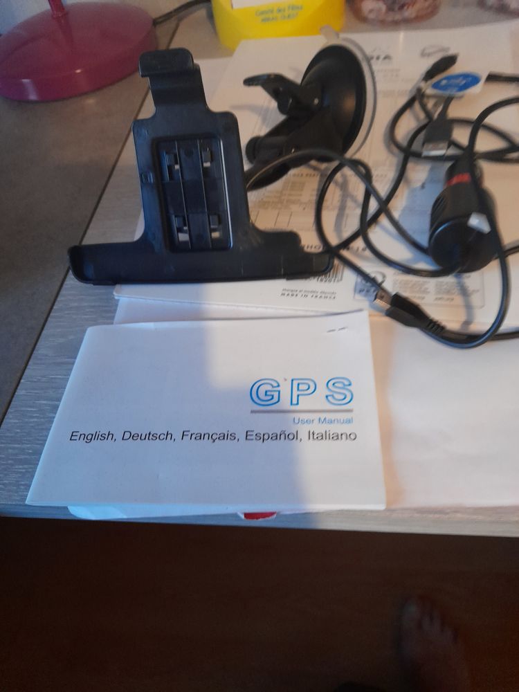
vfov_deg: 69.4
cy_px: 346
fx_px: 500
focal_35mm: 25
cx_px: 260
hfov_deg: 54.9
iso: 400
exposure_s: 1/25
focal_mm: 4.6
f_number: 2
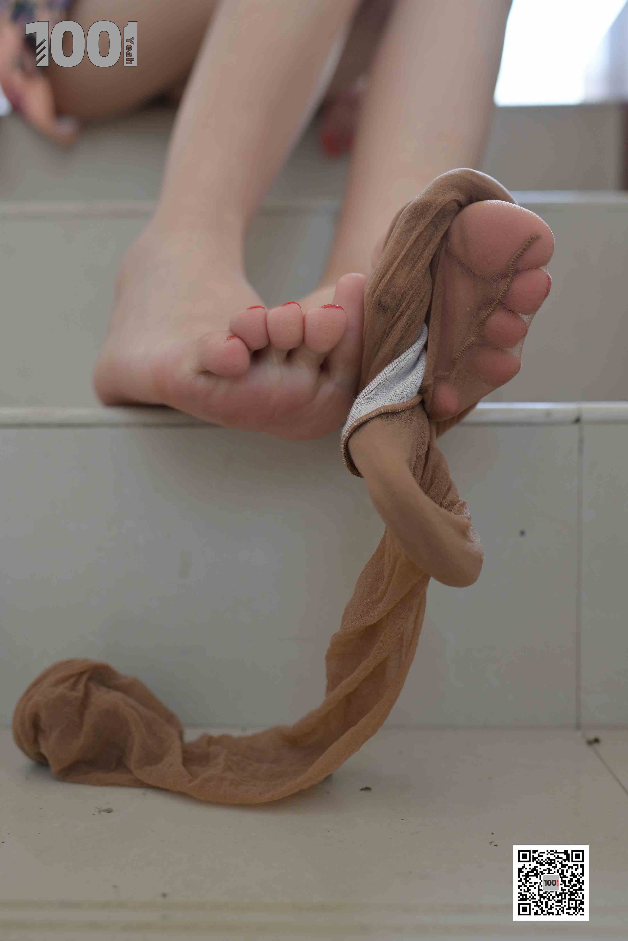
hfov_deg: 37.9
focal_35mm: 35
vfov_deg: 54.4
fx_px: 916
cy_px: 470
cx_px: 314
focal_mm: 35
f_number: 4
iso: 640
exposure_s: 1/400
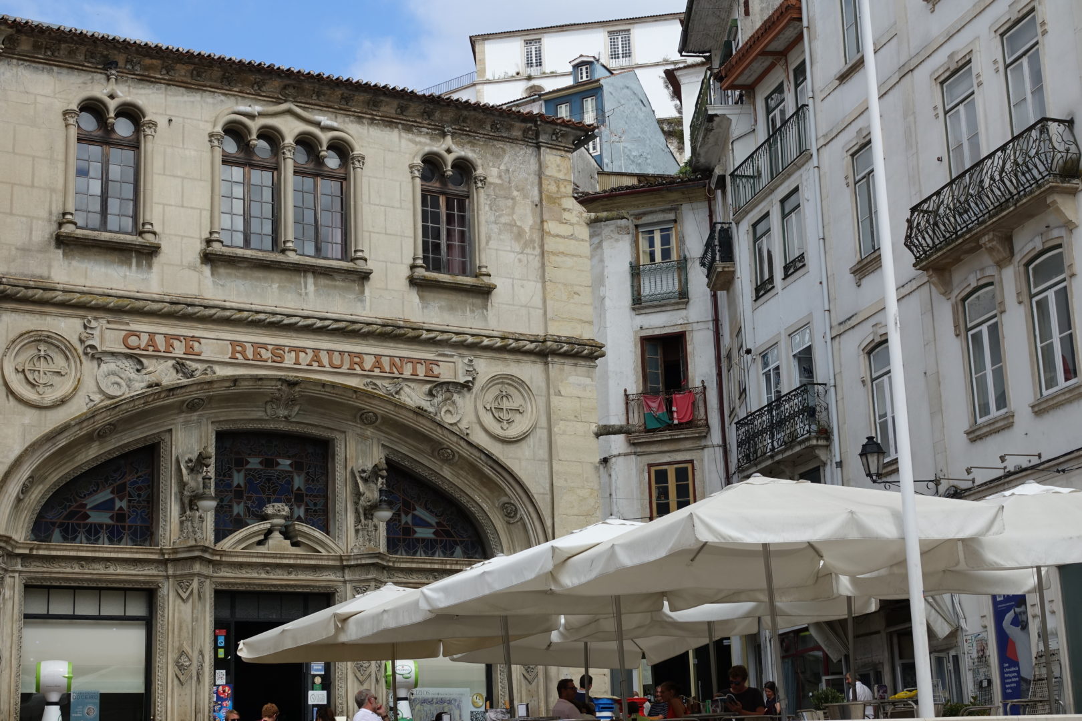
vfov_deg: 23.4
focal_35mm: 58
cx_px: 541
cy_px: 360
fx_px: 1743
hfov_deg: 34.5
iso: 100
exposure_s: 1/640
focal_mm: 21.32
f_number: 4
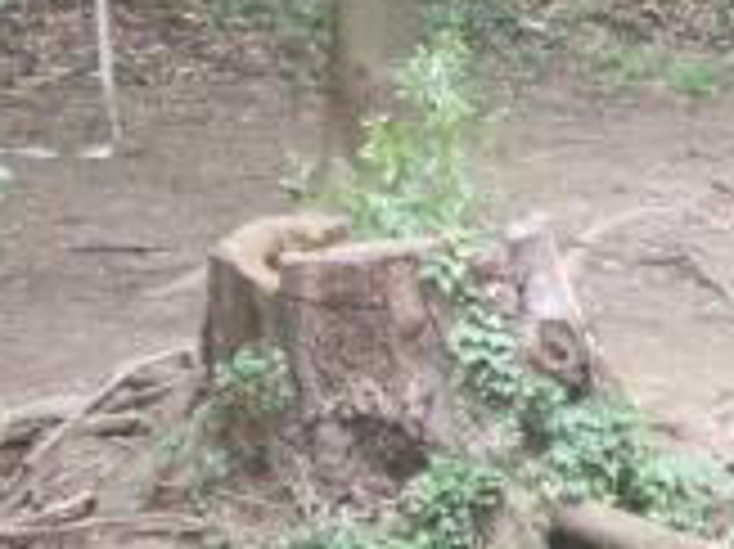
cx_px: 1072
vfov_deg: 3.4
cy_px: -238
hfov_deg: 4.5
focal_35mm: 435
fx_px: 9217
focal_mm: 23.1
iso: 160
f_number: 3.8
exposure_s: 1/10
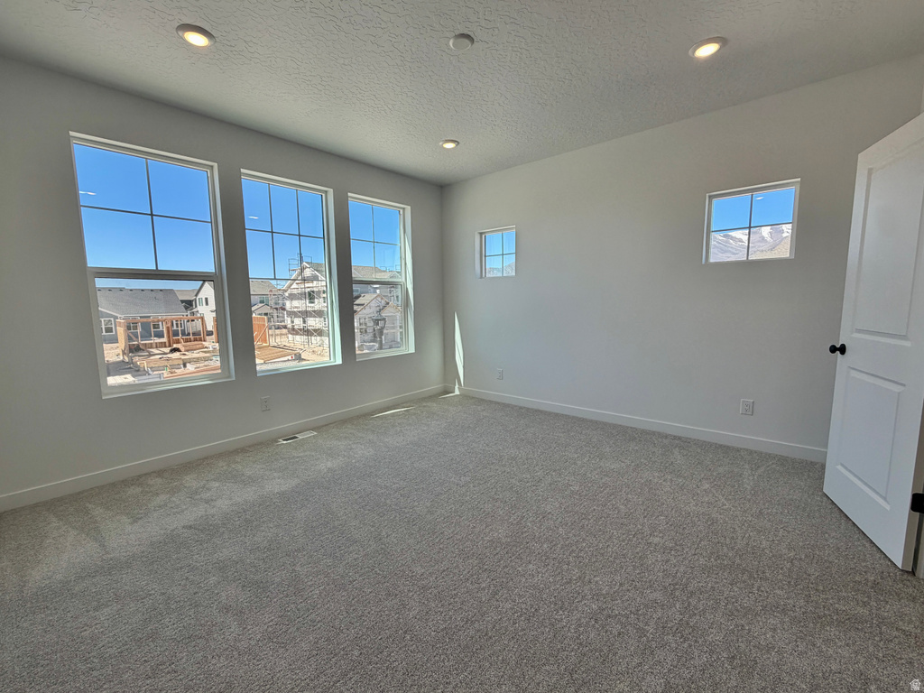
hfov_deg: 102.1
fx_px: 374
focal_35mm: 14
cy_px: 346
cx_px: 462
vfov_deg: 85.7
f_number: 2.2
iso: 64
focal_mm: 2.22
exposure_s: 1/502
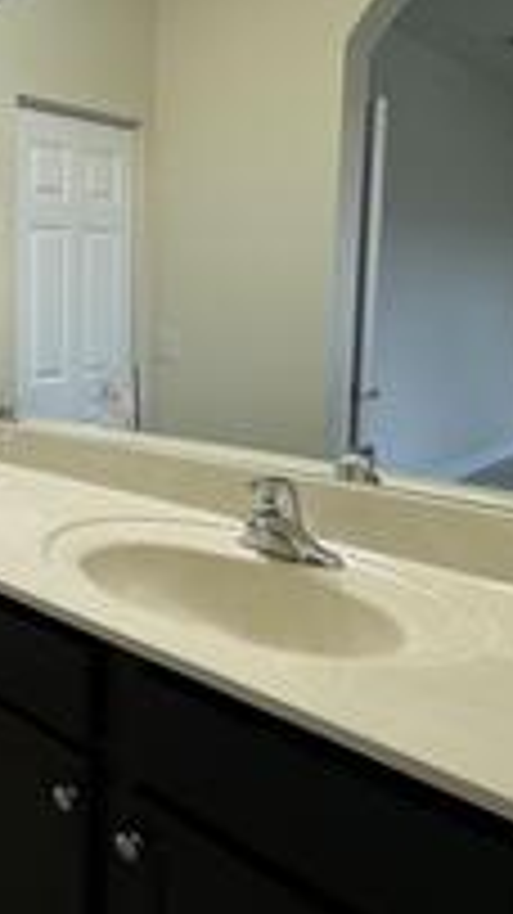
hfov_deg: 30.9
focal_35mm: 30
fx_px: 726
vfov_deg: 63.8
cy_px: 374
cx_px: -144
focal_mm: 2.22
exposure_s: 1/120
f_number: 2.2
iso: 100
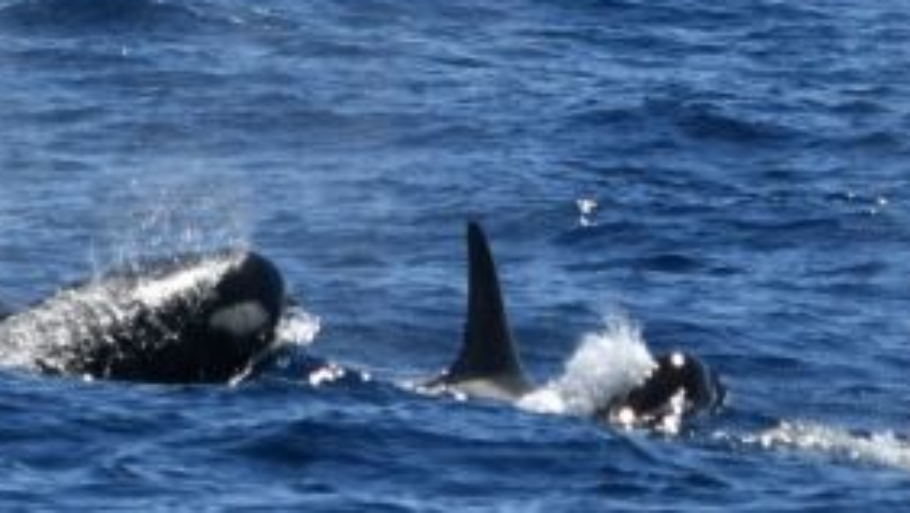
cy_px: 140
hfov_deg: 1.6
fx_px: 32231
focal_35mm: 1335
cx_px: 236
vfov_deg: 0.9
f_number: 6
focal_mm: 450
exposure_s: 1/8000
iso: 720
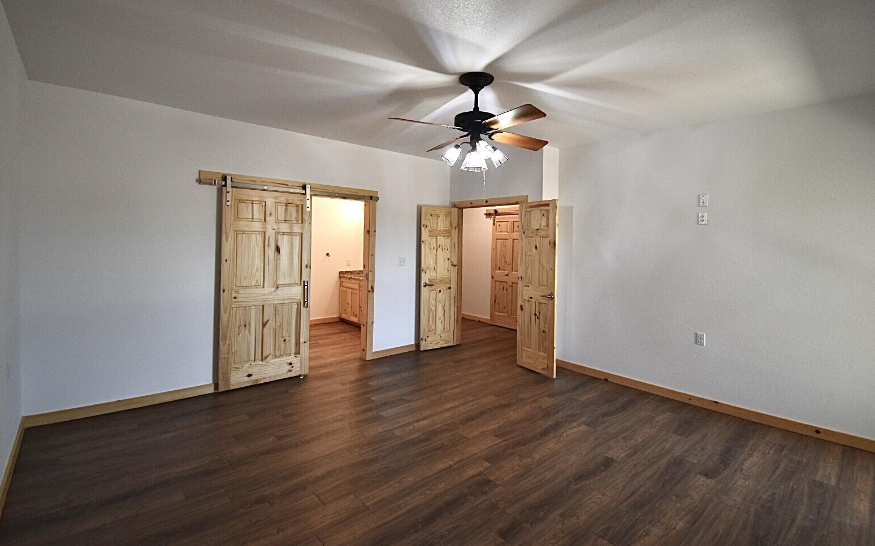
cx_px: 445
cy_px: 243
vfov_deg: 71.0
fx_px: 381
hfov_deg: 97.8
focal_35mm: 16
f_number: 4.5
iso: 400
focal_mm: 10
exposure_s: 1/80
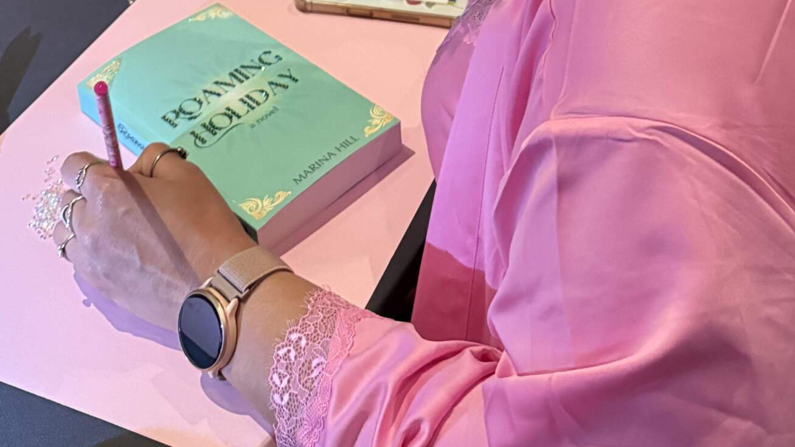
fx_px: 1265
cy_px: -316
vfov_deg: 17.1
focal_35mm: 60
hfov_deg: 34.9
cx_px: 431
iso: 800
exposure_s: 1/39
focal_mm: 6.76
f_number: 1.78
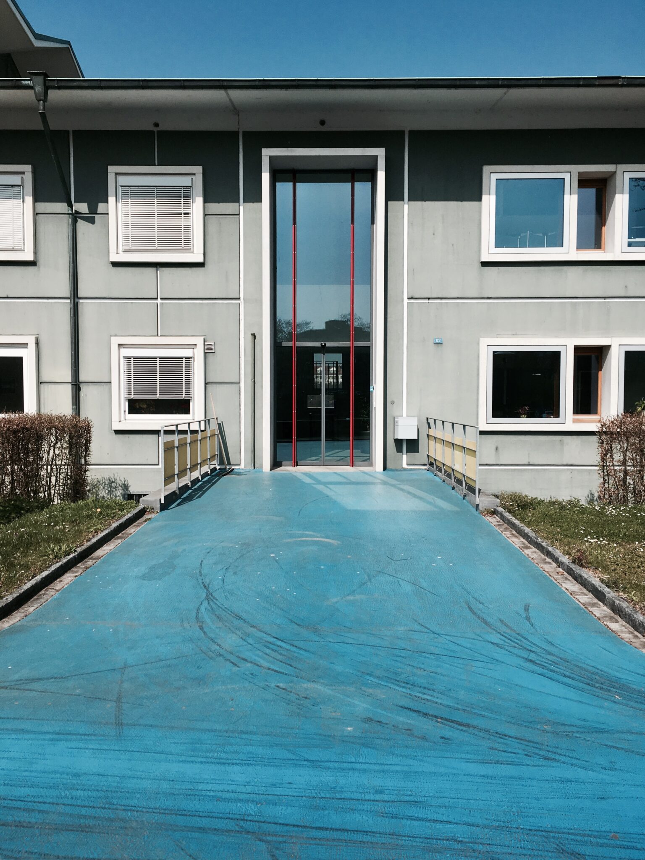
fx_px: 720
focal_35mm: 29
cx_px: 322
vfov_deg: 61.7
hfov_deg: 48.2
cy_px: 430
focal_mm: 4.15
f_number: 2.2
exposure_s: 1/2747
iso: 25
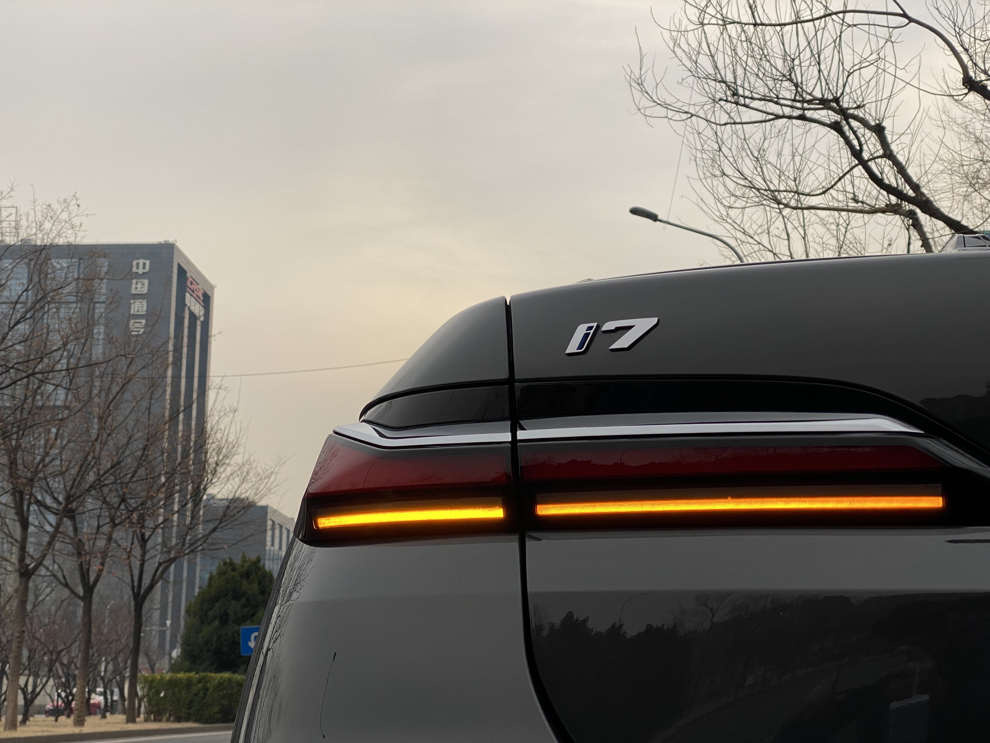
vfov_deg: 28.0
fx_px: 1487
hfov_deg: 36.8
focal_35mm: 52
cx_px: 495
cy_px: 372
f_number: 2
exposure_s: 1/1142
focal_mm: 6
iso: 20
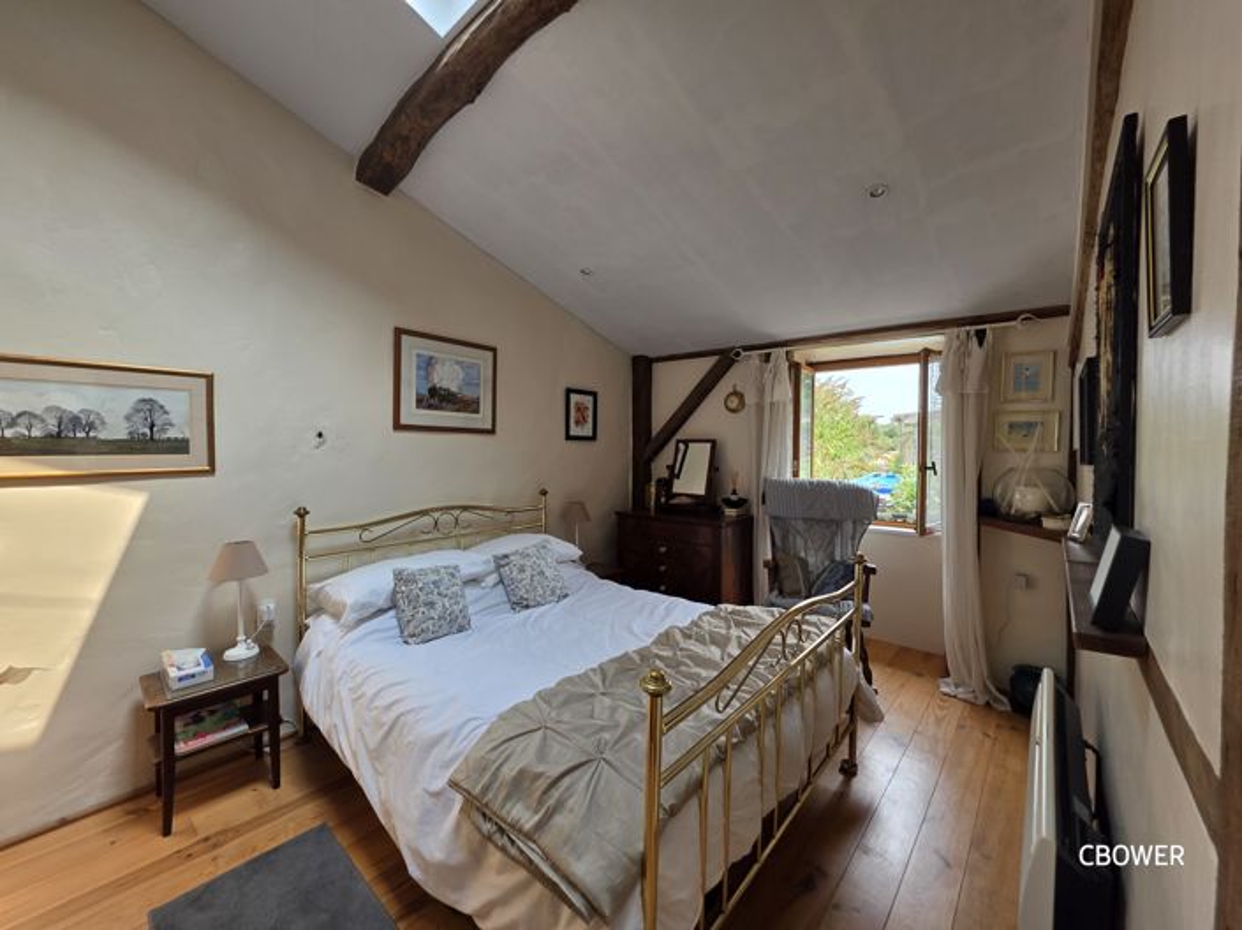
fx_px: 466
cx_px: 621
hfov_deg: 106.2
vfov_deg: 89.9
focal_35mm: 13
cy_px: 465
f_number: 1.9
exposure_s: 1/142
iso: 40
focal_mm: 2.2
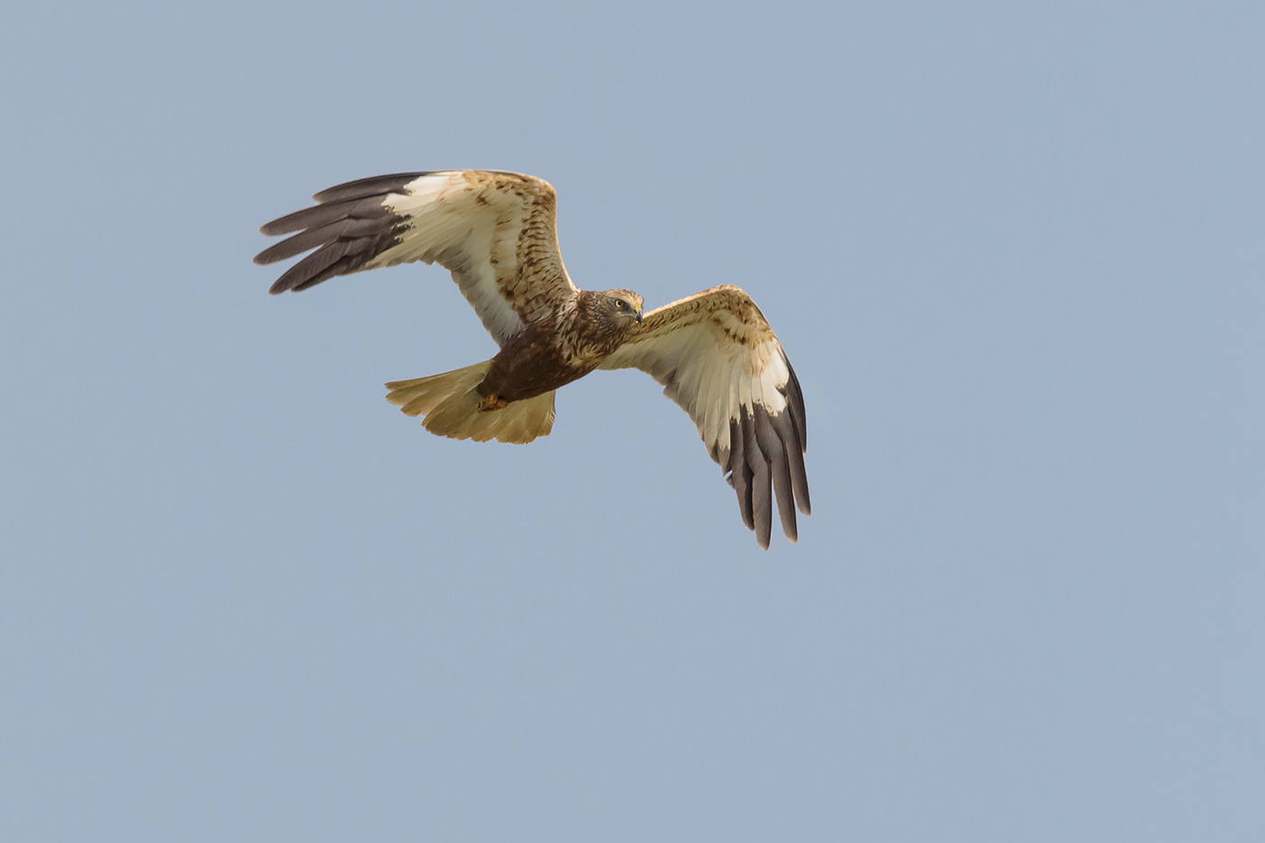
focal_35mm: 600
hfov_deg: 3.4
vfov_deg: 2.3
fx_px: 21079
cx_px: 632
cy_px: 422
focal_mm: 600
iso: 900
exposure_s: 1/3200
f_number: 9
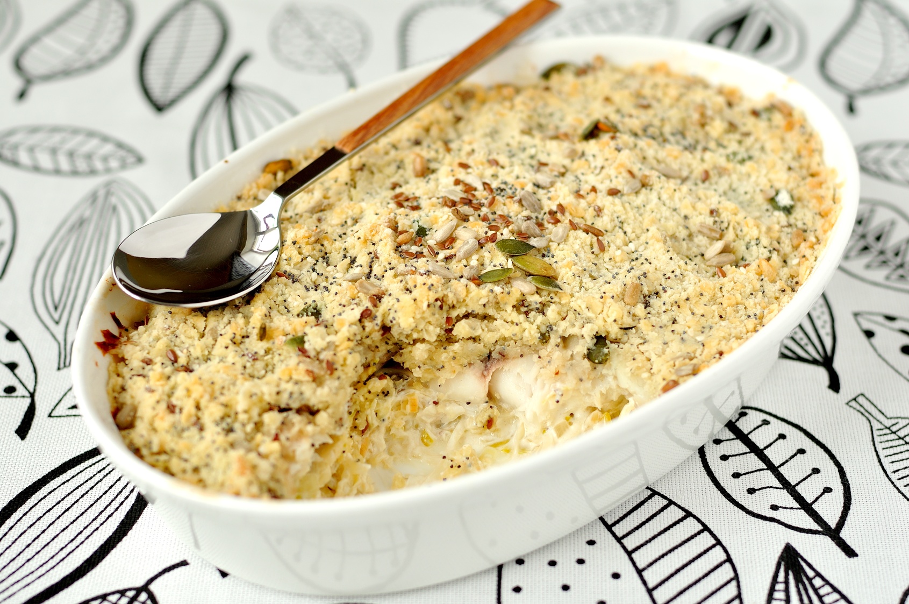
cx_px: 454
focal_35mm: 75
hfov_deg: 27.0
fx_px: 1891
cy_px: 302
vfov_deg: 18.1
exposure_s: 1/40
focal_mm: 50
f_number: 3.5
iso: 100
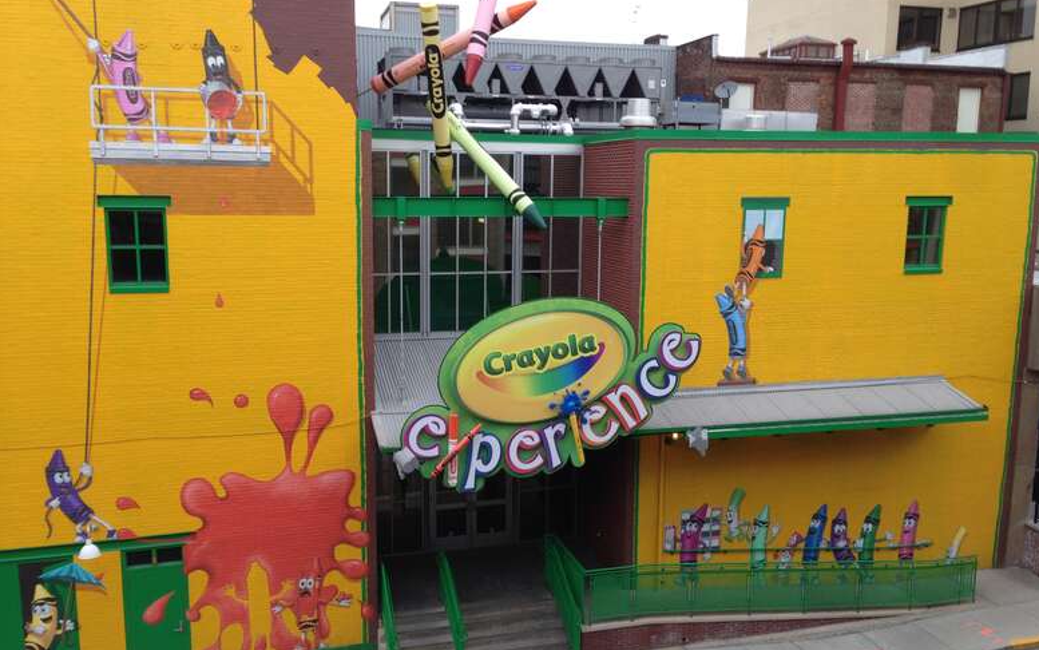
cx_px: 532
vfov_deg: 35.3
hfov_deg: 54.0
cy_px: 349
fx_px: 1020
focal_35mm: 36
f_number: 2.4
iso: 50
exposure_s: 1/142
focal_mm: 4.12
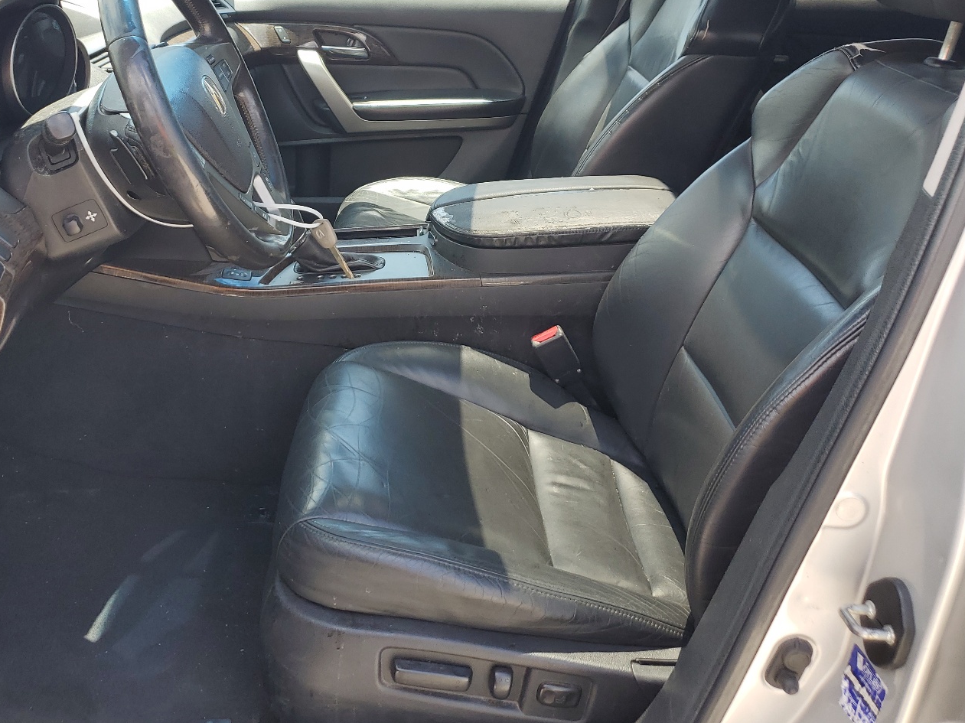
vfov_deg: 42.7
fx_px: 920
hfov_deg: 55.0
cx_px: 388
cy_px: 285
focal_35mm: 33
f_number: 1.5
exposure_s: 1/435
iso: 50
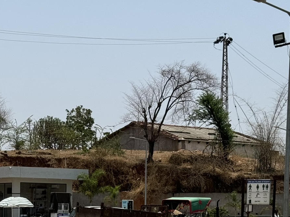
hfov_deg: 17.5
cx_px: 44
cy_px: 245
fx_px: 930
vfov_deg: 13.1
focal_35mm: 111
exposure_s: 1/5848
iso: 64
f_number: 1.78
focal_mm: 6.76
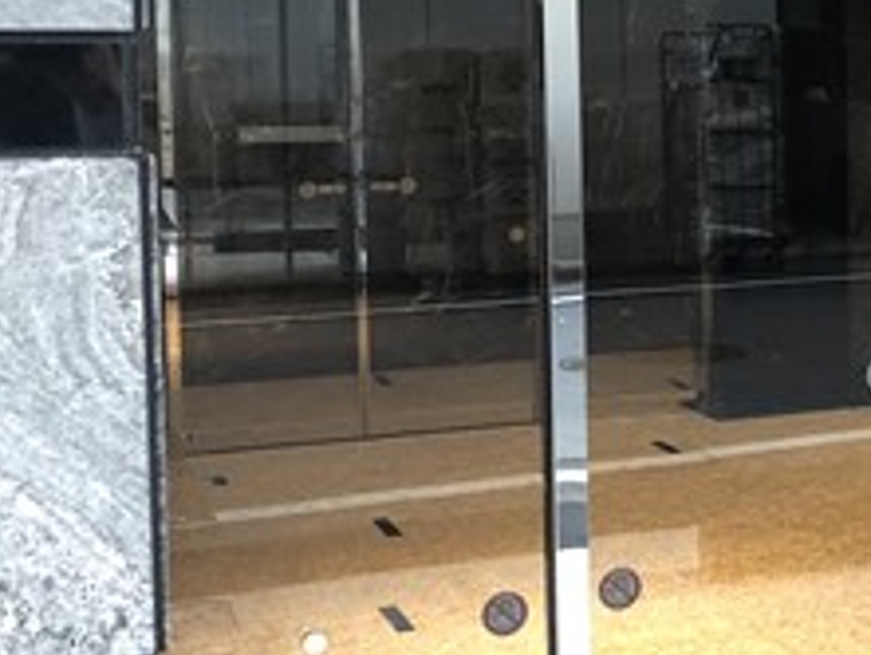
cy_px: 201
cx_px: 1131
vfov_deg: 18.2
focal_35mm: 81
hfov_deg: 21.7
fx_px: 2039
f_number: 1.8
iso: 40
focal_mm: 3.99
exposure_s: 1/17
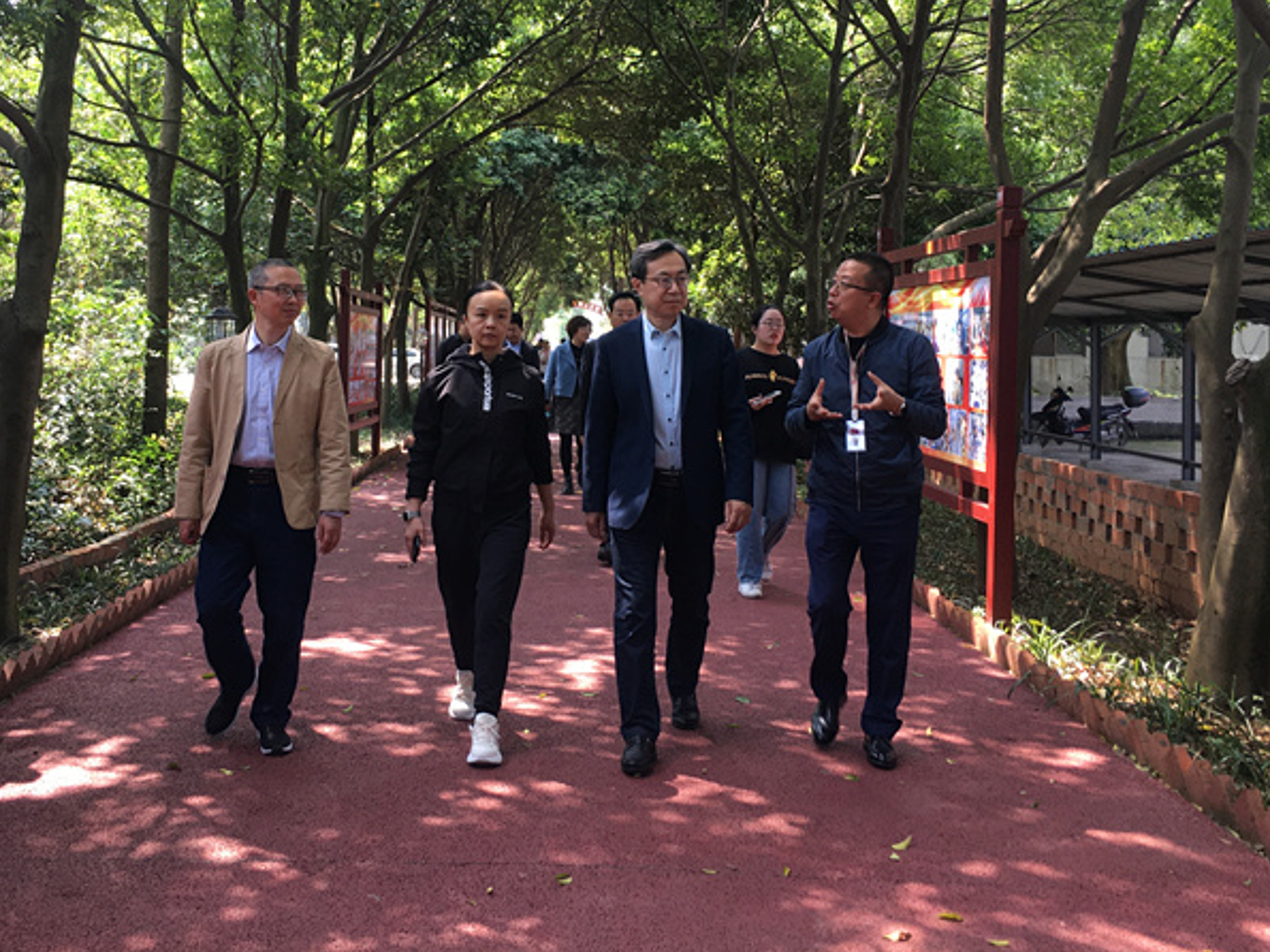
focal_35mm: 39
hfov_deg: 47.7
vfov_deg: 36.4
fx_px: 1431
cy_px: 316
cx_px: 538
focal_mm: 4.15
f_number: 2.2
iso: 32
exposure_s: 1/100
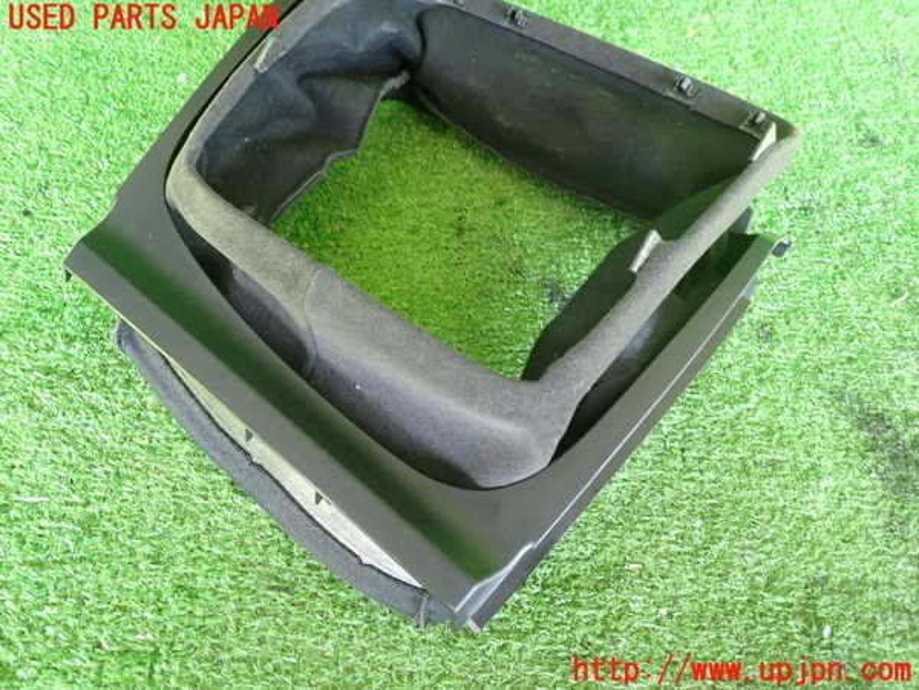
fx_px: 664
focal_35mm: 25
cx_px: 460
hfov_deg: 69.4
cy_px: 345
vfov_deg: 54.9
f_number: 2
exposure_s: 1/30
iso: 200
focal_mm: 4.5
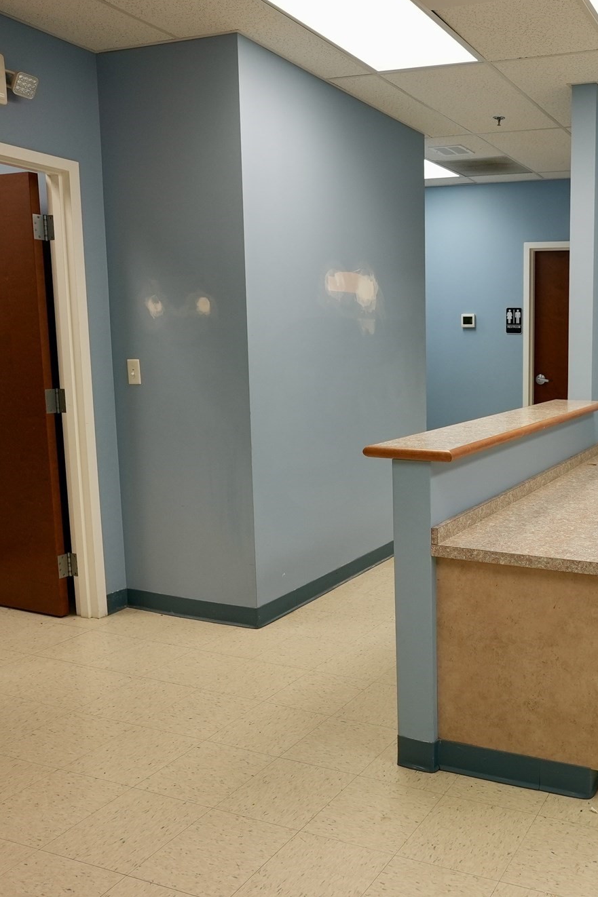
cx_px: 553
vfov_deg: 60.3
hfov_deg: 38.9
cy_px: 435
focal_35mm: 31
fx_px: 773
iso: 800
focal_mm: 20
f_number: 4.5
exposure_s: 1/160
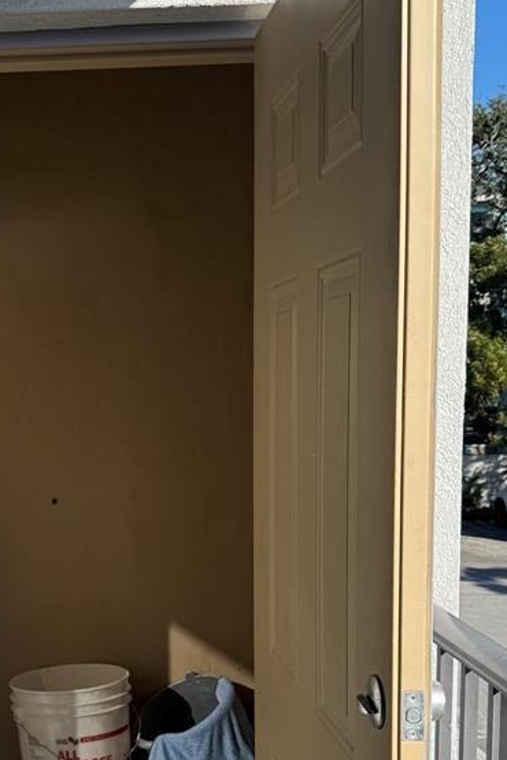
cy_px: 533
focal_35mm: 54
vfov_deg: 36.3
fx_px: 1141
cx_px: 55
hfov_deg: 24.4
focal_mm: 6.76
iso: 100
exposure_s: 1/4167
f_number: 1.78
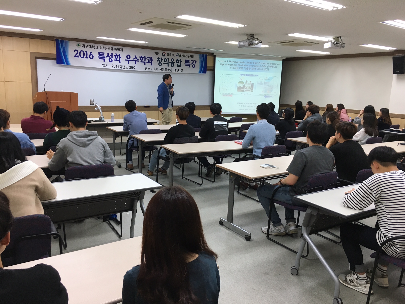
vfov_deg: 48.2
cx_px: 202
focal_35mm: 29
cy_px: 152
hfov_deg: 61.7
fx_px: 339
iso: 32
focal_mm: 4.15
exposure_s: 1/30
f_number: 2.2
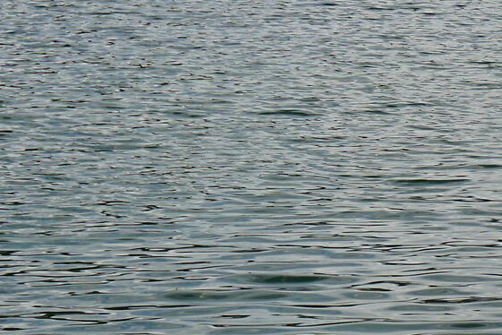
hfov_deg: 6.6
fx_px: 4295
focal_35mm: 308
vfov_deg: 4.4
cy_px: -349
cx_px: 852
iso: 100
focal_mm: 48
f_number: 9
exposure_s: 1/125
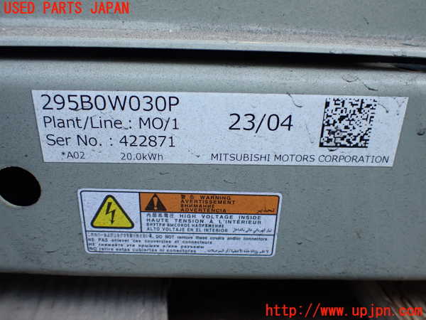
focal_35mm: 30
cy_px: 160
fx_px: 369
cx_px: 213
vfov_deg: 46.8
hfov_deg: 60.0
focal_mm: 5.4
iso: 200
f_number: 2.3
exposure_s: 1/125
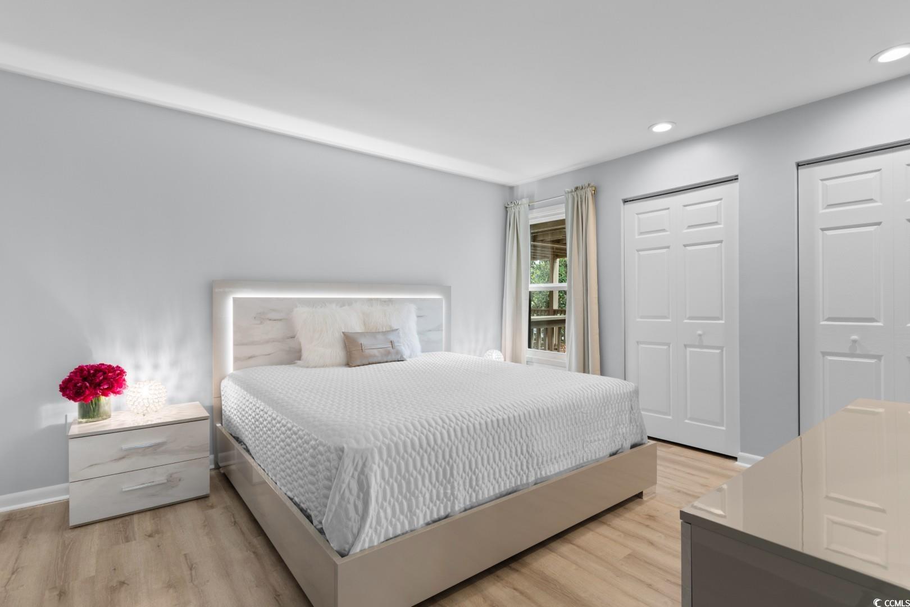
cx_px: 455
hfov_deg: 93.3
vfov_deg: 70.4
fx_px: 430
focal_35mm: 17
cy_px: 304
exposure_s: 1/1.25
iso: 100
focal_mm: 11.5
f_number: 4.8
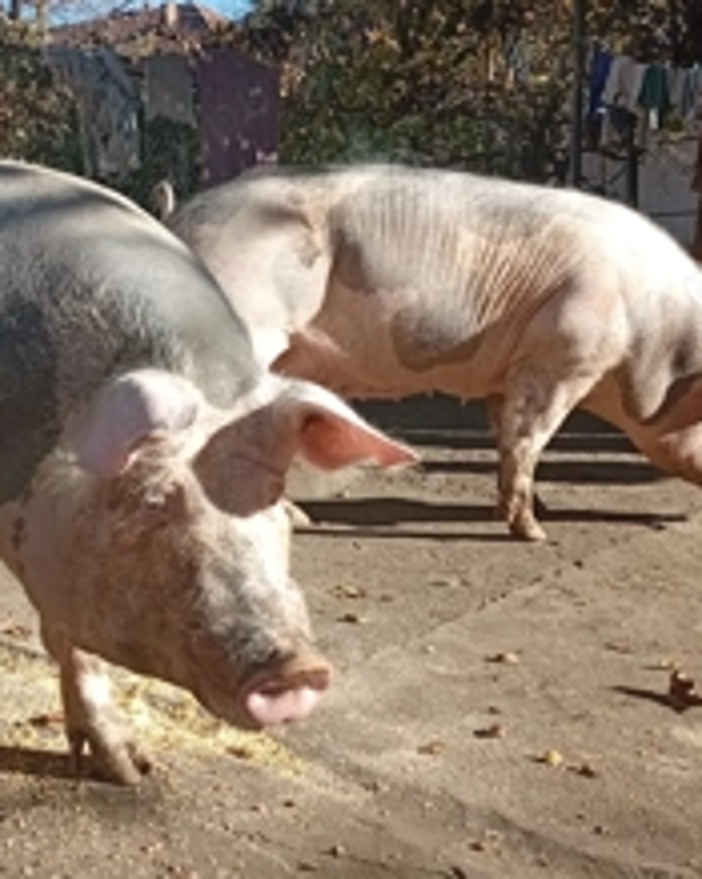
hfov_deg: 31.0
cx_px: 189
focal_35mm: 48
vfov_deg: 38.8
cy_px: 413
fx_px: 1247
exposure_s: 1/284
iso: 50
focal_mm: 3.98
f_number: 1.8
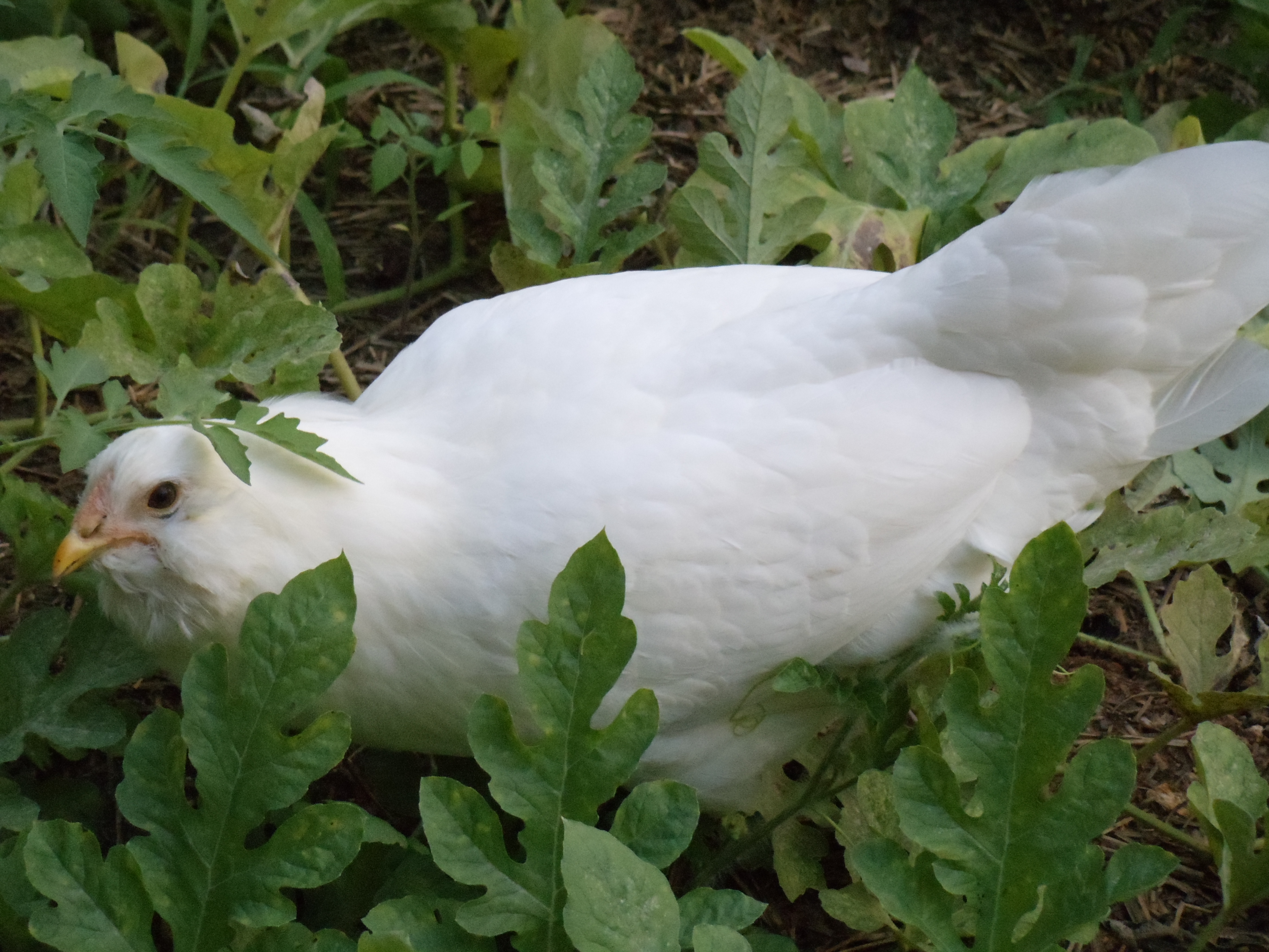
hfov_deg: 14.1
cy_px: 476
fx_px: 5132
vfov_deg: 10.6
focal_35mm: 140
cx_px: 634
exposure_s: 1/200
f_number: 5
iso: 800
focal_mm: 19.11
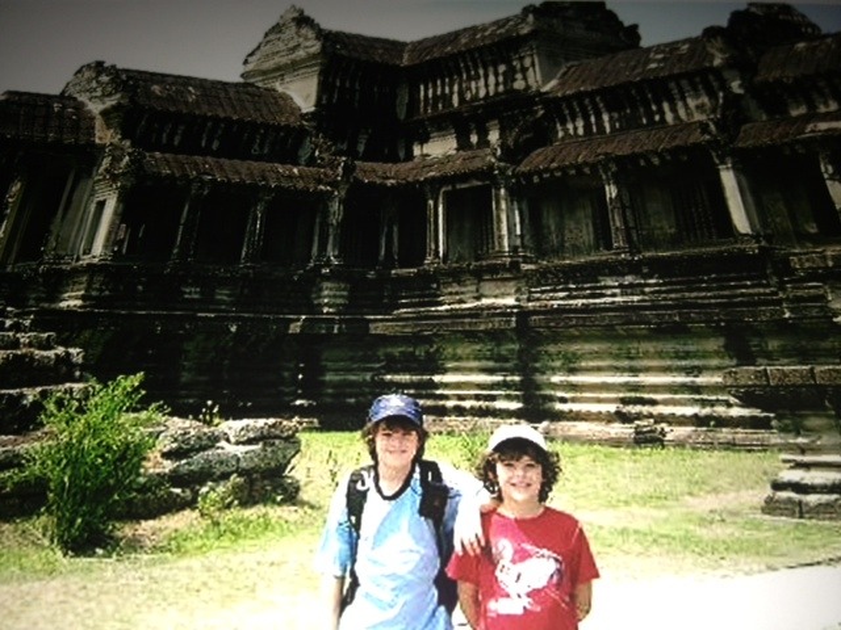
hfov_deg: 52.6
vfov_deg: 40.7
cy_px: 315
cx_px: 420
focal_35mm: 35
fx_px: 850
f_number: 2.4
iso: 50
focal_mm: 4.28
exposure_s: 1/197
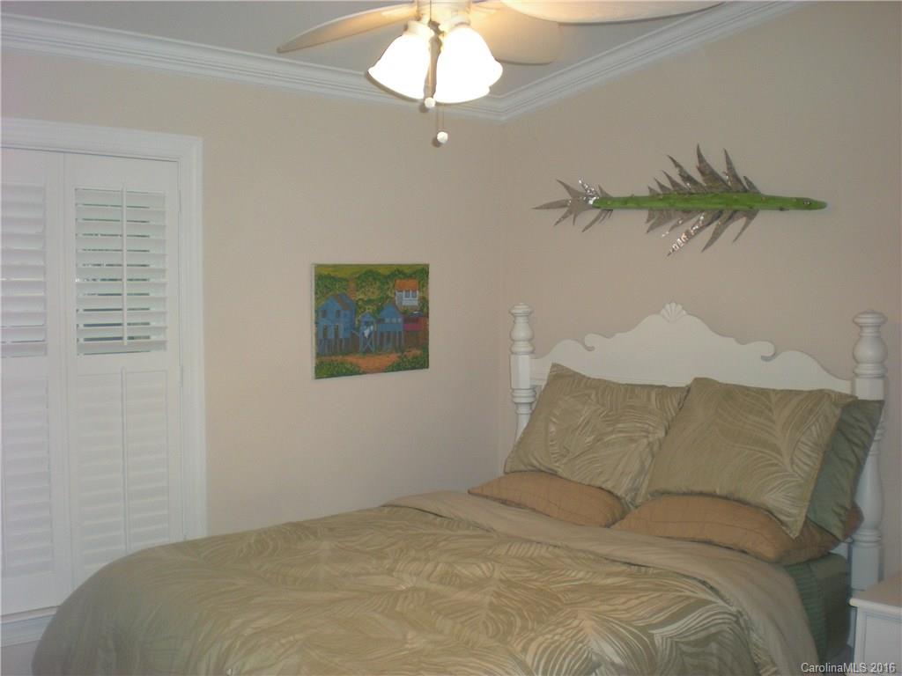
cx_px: 451
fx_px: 990
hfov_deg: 49.0
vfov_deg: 37.7
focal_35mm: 38
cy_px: 338
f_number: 3.1
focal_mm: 6.3
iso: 160
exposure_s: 1/60
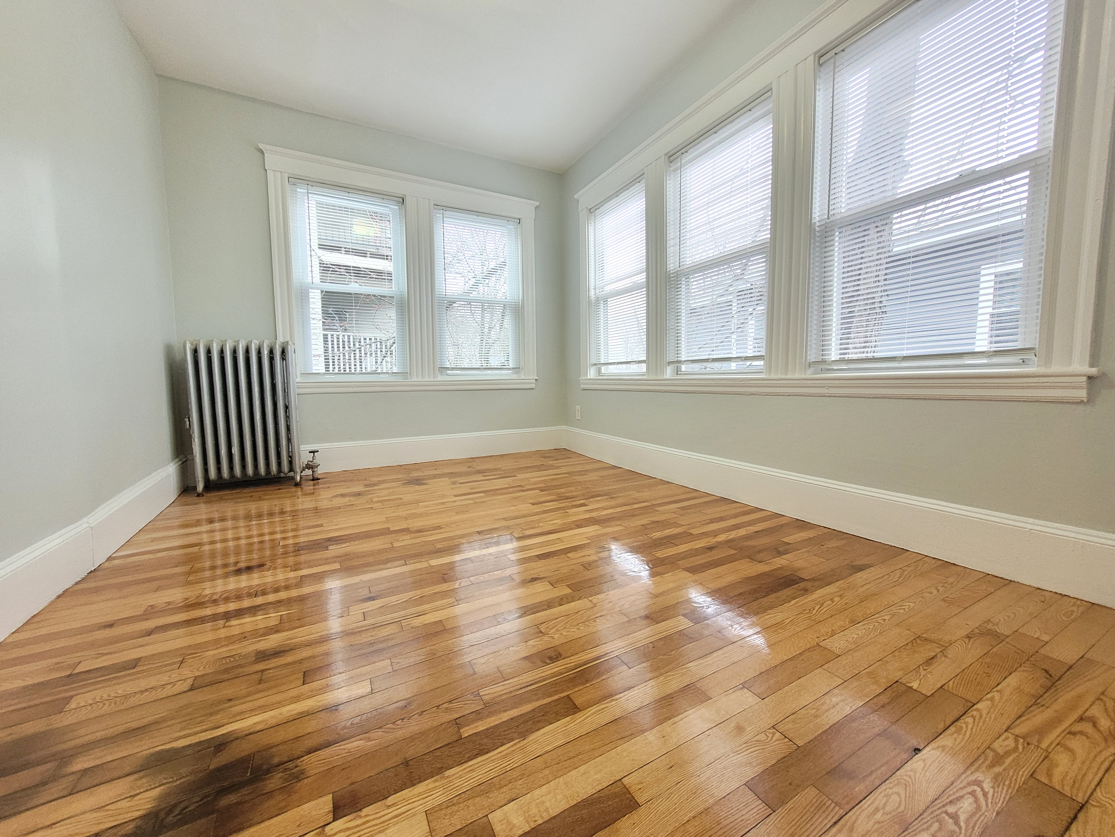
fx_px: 419
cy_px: 418
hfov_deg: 106.2
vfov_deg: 89.9
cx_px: 558
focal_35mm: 13
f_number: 2.2
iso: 320
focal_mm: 1.74
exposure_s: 1/60
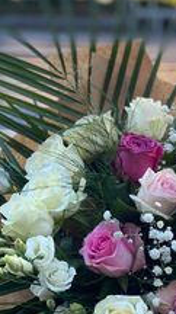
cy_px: 217
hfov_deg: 10.7
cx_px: 186
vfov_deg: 19.1
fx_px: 932
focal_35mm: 112
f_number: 2
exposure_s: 1/122
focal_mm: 6
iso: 32
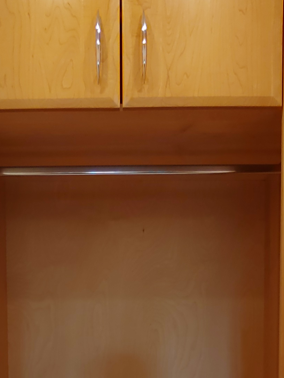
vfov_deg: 35.3
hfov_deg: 30.1
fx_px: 525
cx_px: 107
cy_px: 392
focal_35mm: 48
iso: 263
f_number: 2.2
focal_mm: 1.68
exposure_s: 1/25
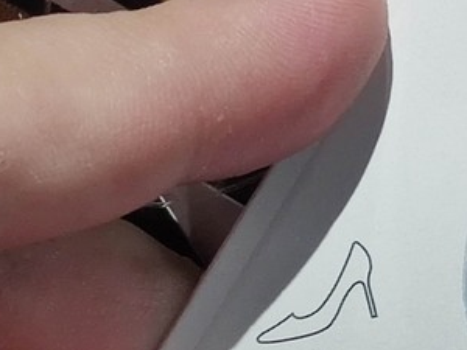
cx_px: 528
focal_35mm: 226
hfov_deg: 8.7
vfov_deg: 6.6
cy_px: 293
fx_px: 3049
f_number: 1.75
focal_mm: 4.75
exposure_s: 1/60
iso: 1309
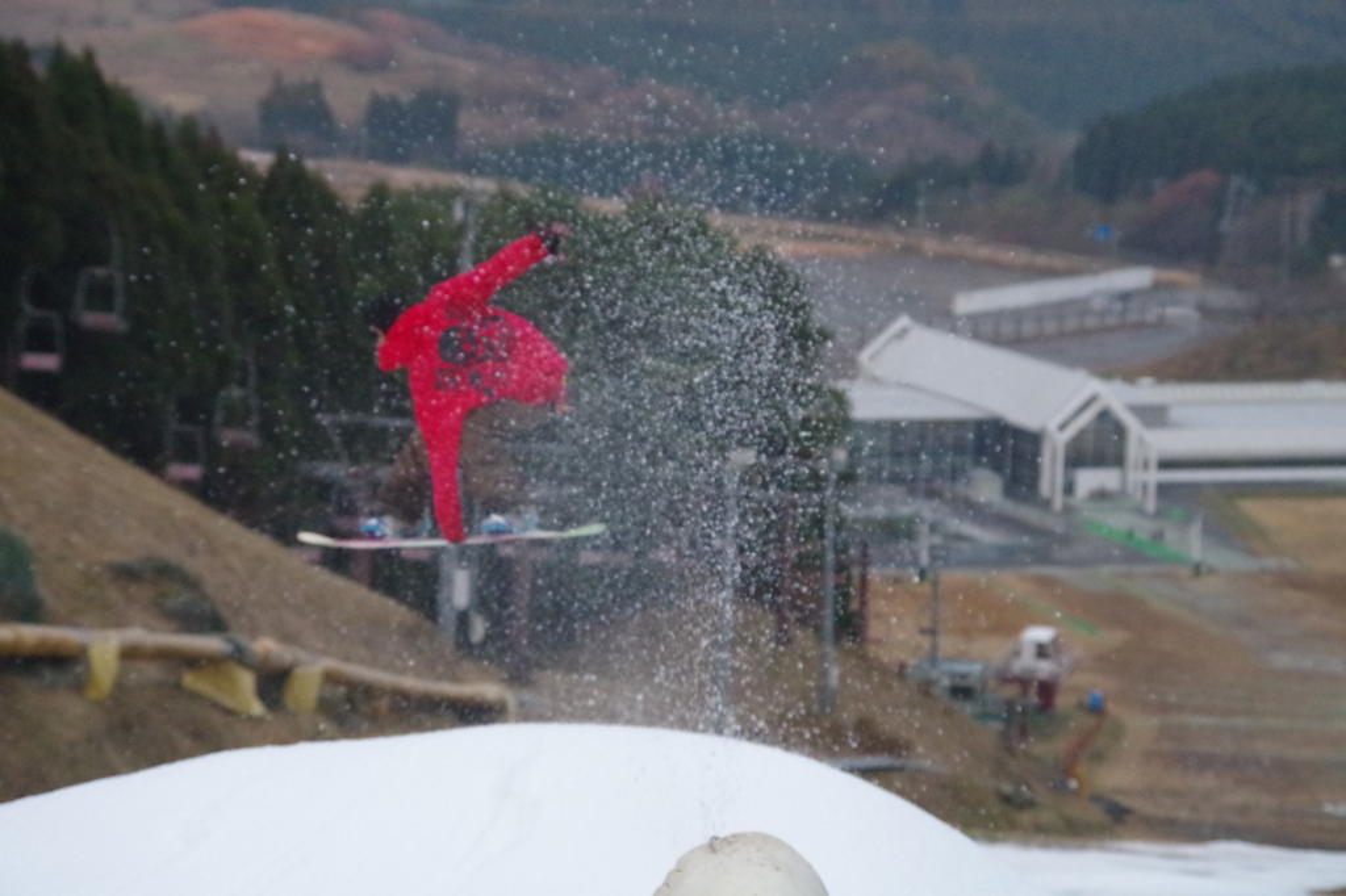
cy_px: 448
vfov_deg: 10.4
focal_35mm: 132
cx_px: 673
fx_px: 4933
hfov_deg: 15.5
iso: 6400
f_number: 5.6
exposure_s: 1/800
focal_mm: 87.5
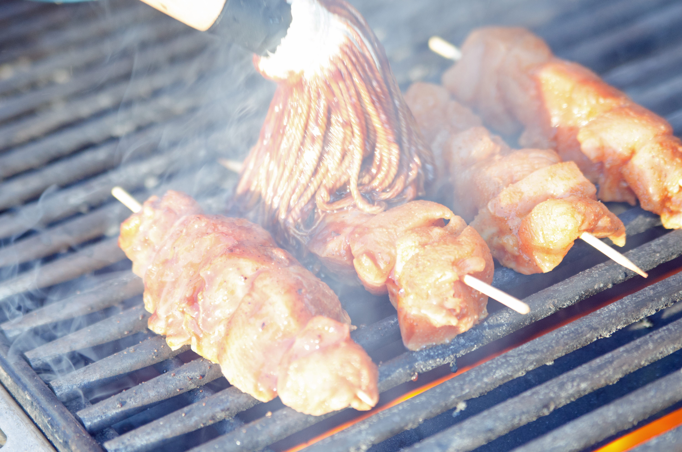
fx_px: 2127
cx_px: 341
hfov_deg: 18.2
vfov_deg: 12.1
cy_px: 226
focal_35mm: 112
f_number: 3.2
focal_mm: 75
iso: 800
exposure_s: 1/200
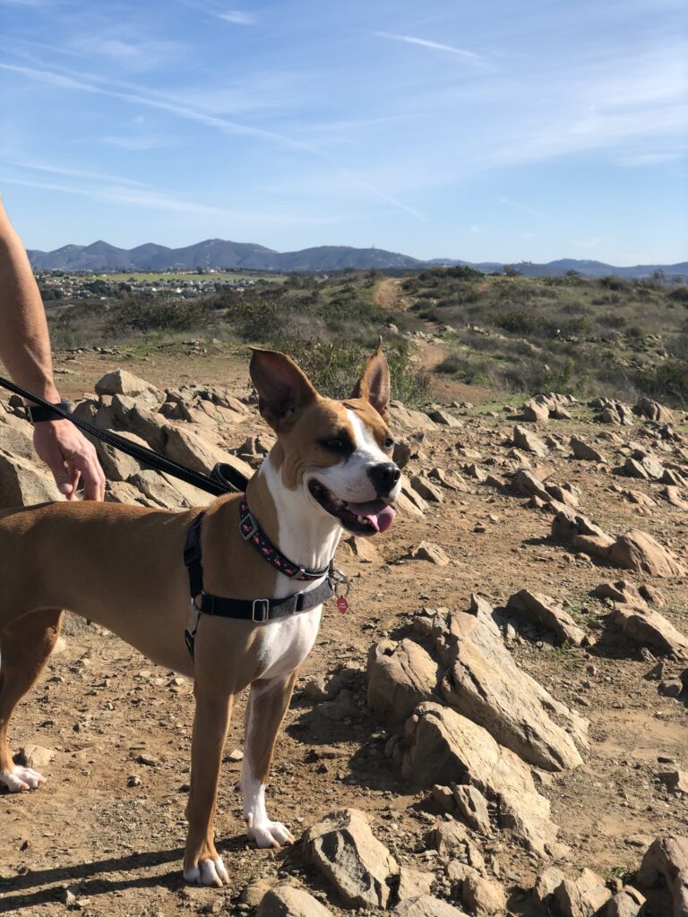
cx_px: 344
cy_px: 458
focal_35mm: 52
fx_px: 1378
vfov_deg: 36.8
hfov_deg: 28.0
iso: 16
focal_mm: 6
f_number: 2.4
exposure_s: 1/727
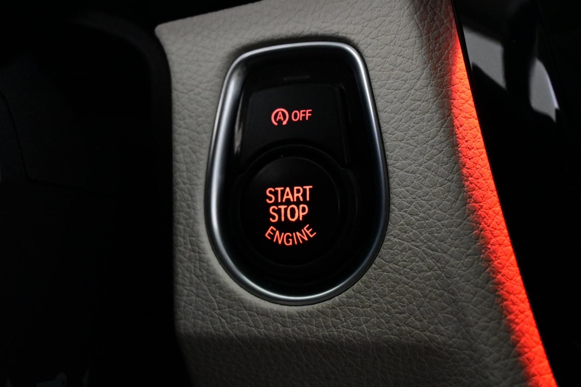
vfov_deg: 27.7
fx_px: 787
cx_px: 290
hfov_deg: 40.5
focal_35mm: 49
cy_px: 194
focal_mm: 32.5
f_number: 6.3
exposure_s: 1/50
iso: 7200
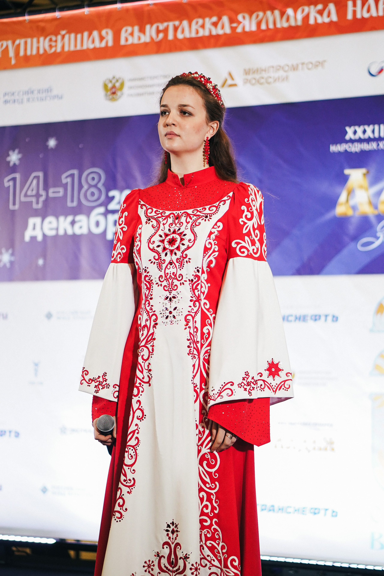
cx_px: 192
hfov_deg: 18.2
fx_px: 1200
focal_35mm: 75
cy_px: 288
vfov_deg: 27.0
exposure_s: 1/640
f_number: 1.8
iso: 1000
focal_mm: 50
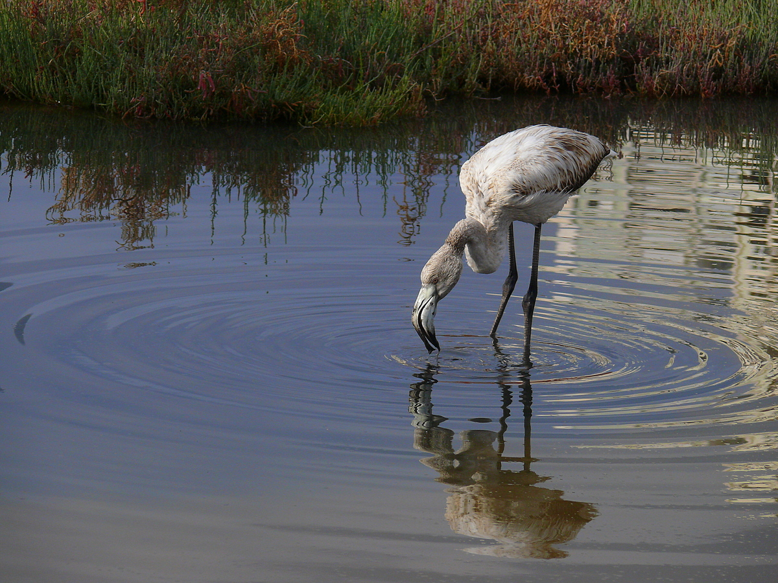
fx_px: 6405
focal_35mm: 285
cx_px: 389
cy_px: 292
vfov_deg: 5.2
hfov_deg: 7.0
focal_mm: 60.3
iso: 100
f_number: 5
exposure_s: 1/1000
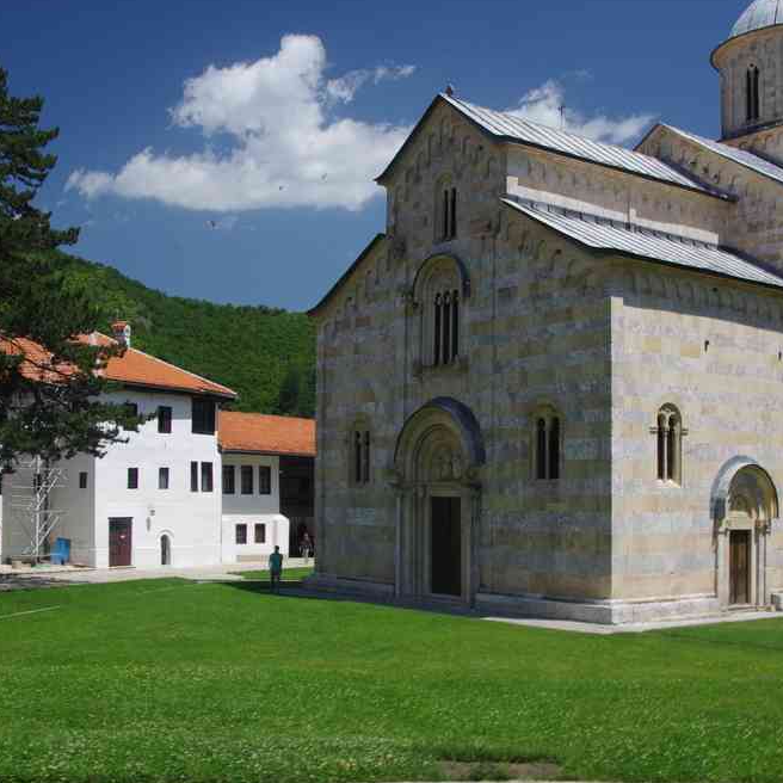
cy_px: 389
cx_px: 436
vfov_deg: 37.7
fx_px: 1148
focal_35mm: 45
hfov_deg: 37.6
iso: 200
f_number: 11
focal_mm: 23.1
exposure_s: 1/100
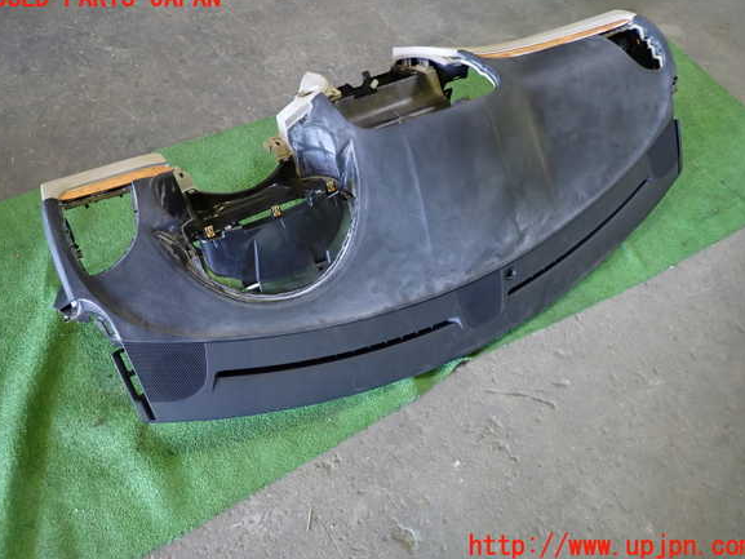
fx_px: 560
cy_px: 272
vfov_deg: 53.1
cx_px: 373
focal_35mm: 26
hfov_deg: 67.3
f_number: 2
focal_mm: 4.5
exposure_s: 1/30
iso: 320
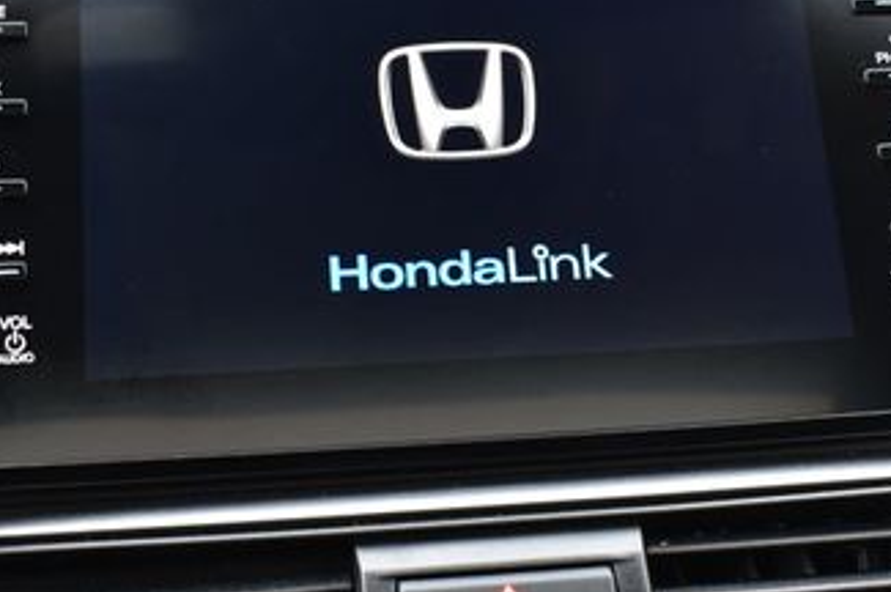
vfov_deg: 20.0
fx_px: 1681
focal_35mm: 68
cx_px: 515
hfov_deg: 29.6
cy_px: 307
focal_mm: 23
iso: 400
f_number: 6.3
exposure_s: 1/20
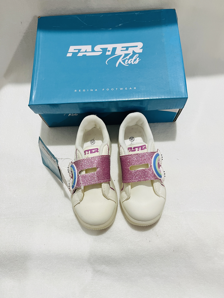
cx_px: 112
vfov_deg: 67.3
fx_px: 224
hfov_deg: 53.1
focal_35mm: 26
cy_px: 149
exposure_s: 1/50
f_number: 1.6
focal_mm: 5.1
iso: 160
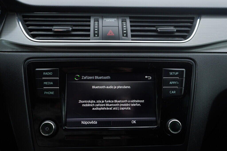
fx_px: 227
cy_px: 76
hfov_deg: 53.1
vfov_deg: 36.9
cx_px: 114
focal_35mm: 36
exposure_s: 1/50
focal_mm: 24
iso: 125
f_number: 3.2
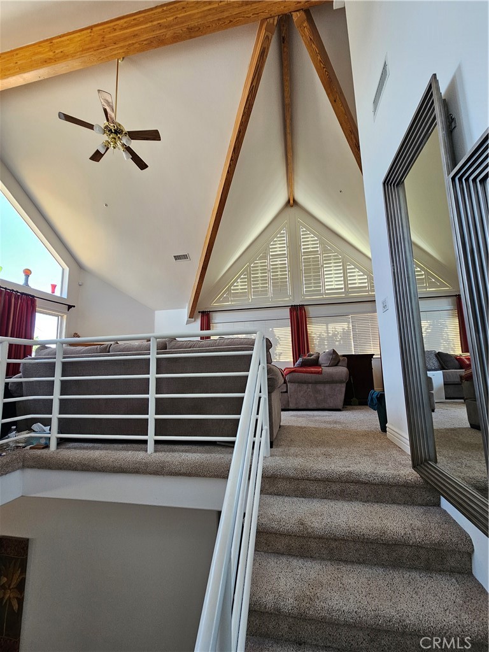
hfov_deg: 89.9
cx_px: 244
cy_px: 326
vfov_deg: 106.2
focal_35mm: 13
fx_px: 245
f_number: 2.2
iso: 80
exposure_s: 1/60
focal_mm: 2.2
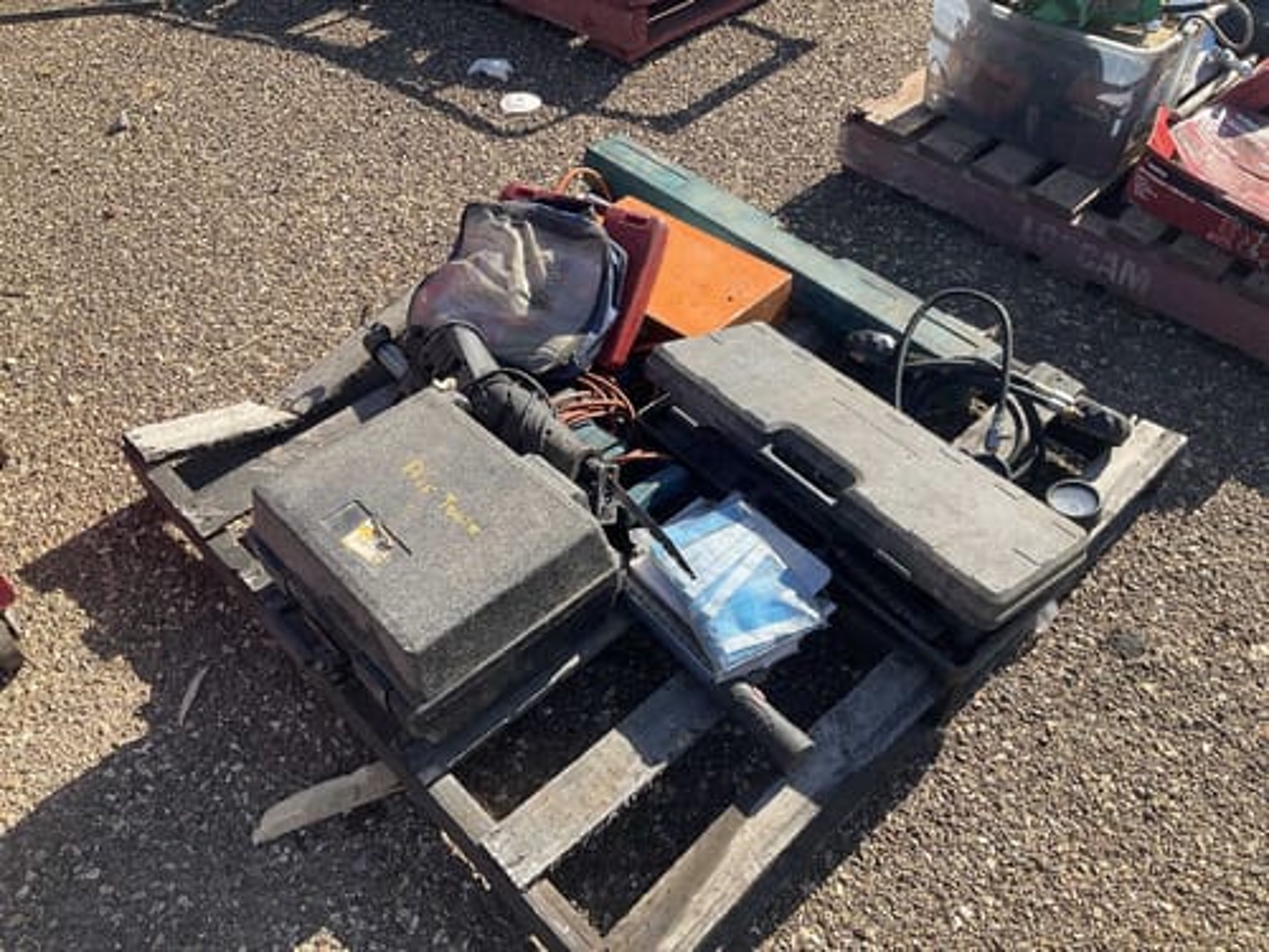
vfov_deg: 48.2
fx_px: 1063
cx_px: 634
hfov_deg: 61.7
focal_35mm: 29
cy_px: 476
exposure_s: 1/929
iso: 25
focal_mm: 3
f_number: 1.8
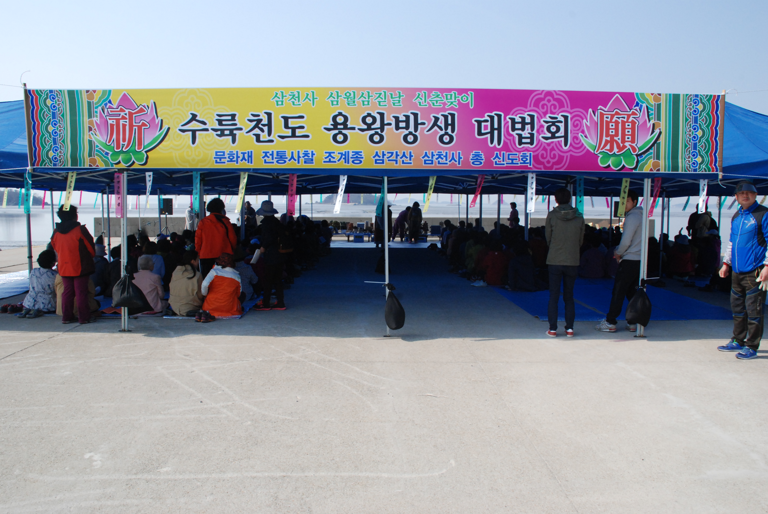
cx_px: 384
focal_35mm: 30
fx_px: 641
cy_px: 257
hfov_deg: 61.9
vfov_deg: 43.7
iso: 800
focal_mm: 20
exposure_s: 1/640
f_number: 13
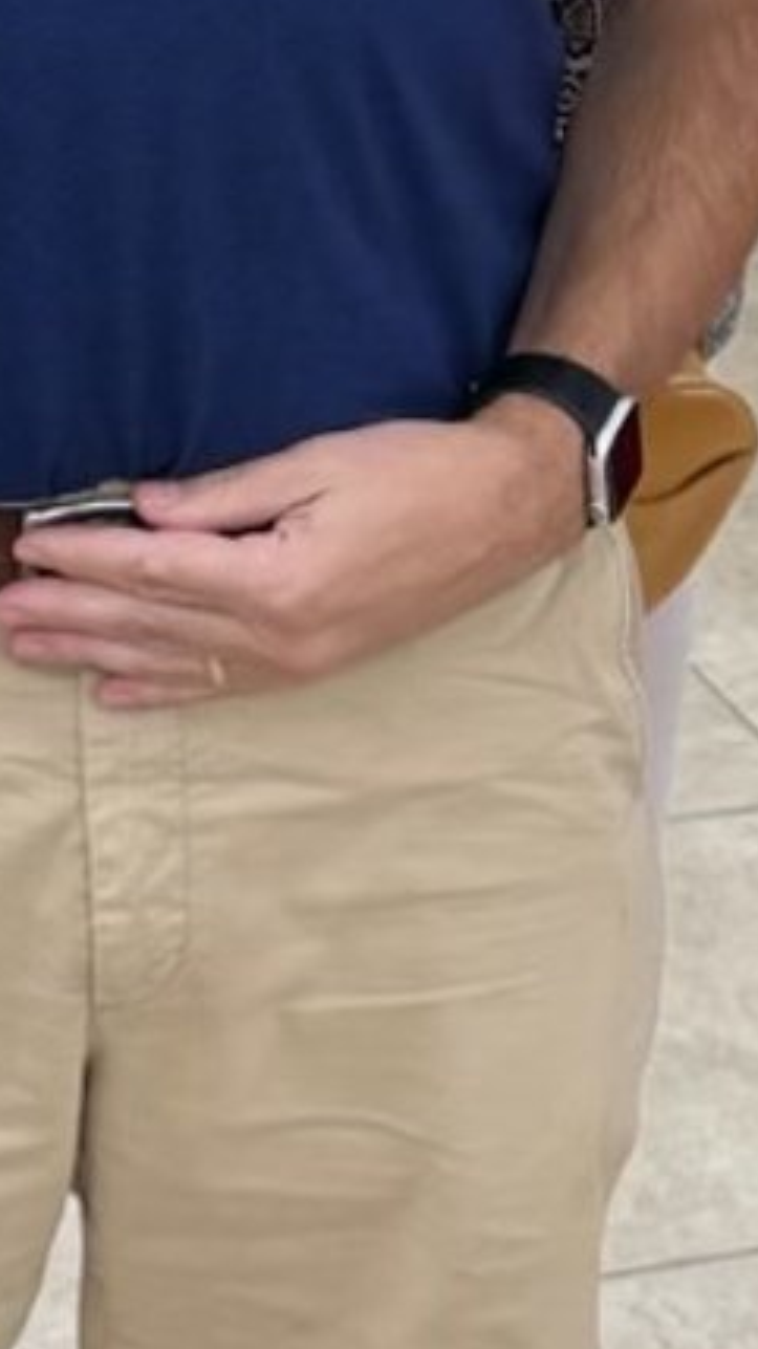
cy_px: -602
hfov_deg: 9.3
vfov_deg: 15.4
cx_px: 582
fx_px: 4650
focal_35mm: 130
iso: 160
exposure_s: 1/234
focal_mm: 6.76
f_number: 1.78
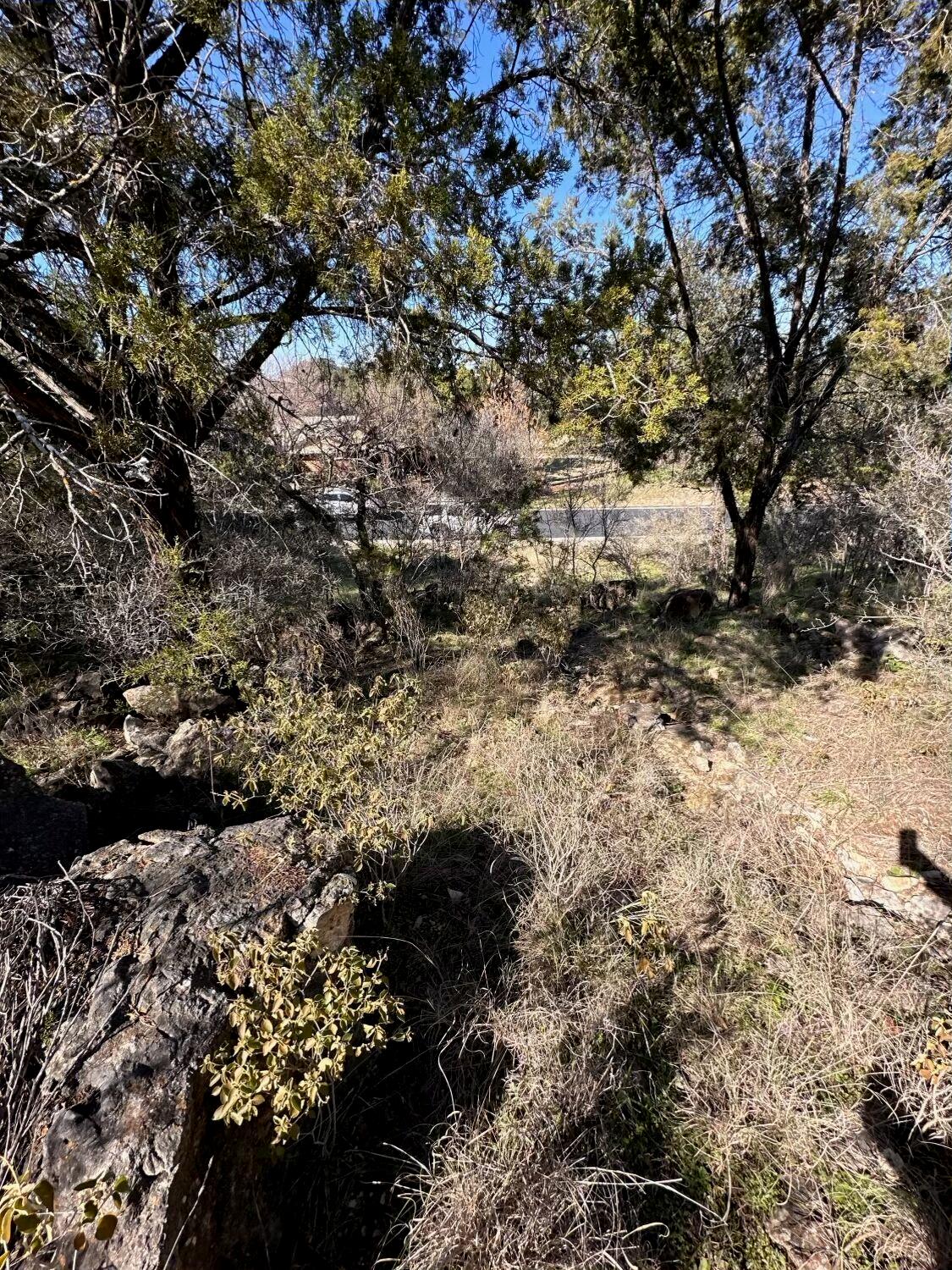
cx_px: 476
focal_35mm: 14
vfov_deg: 102.1
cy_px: 635
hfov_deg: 85.7
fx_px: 513
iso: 40
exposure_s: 1/578
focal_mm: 2.22
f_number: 2.2
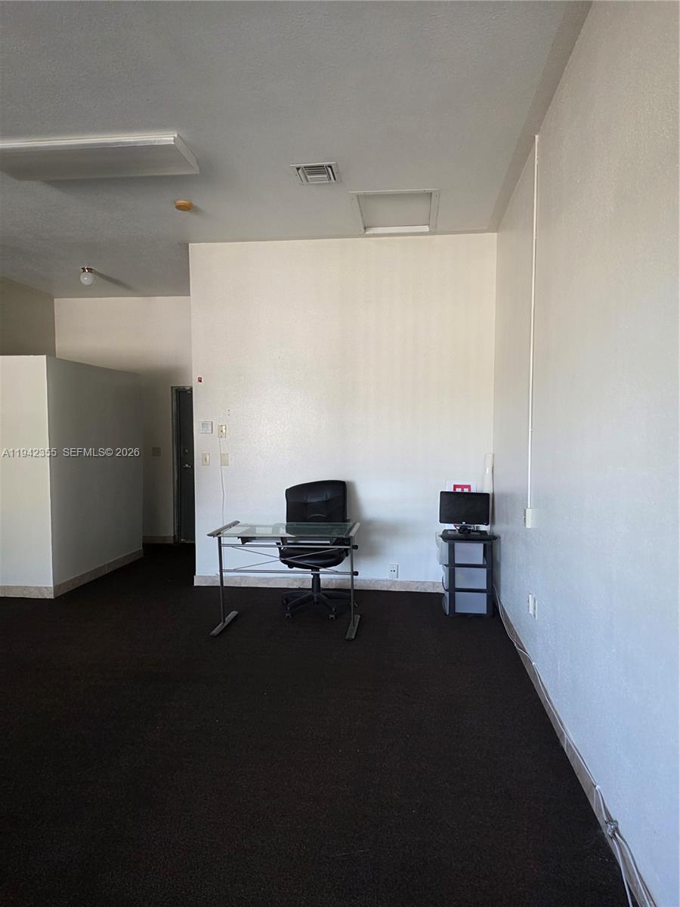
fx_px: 602
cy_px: 454
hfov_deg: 58.9
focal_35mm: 23
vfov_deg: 73.9
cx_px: 340
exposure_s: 1/120
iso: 500
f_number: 1.7
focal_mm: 6.25
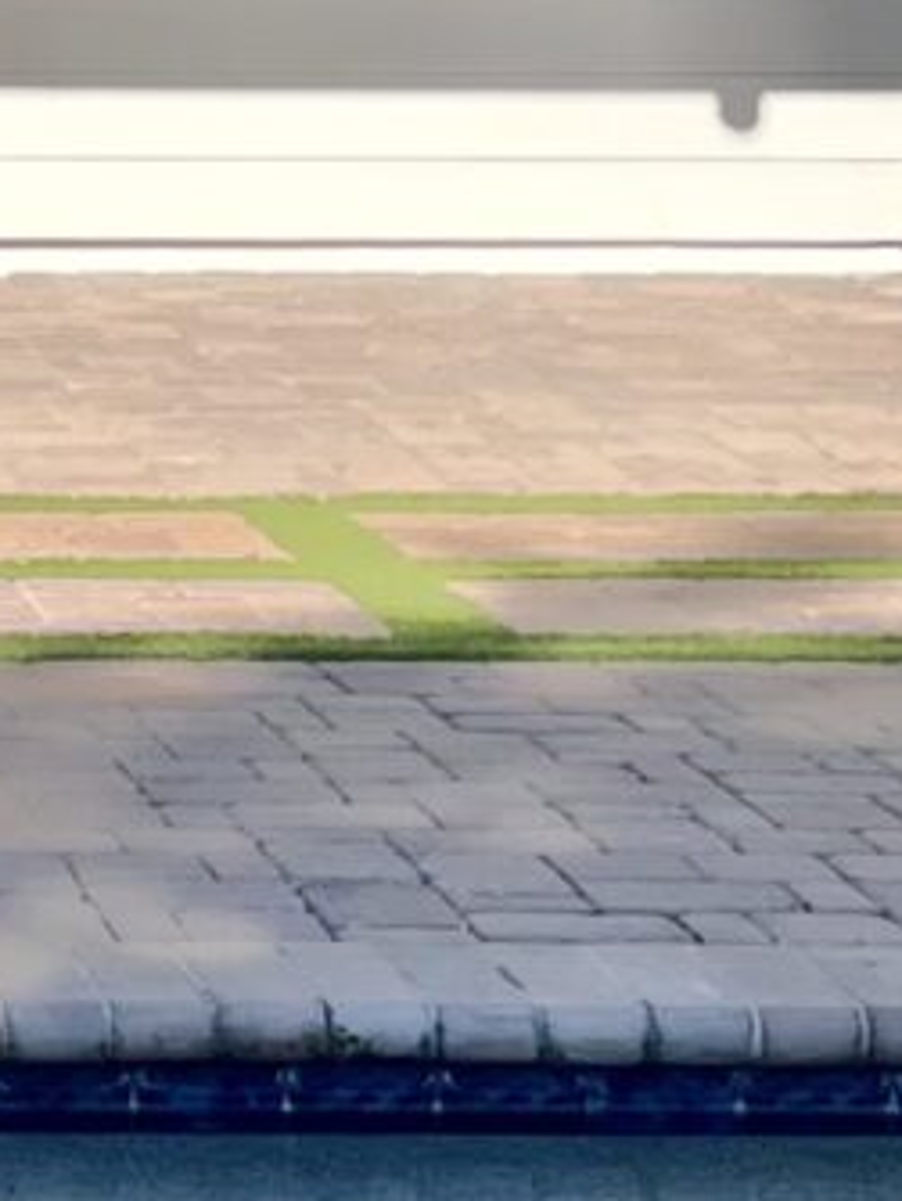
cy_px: 309
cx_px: -618
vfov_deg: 9.9
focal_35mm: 199
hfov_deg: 7.3
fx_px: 6905
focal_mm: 5.7
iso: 50
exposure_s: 1/4115
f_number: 1.5
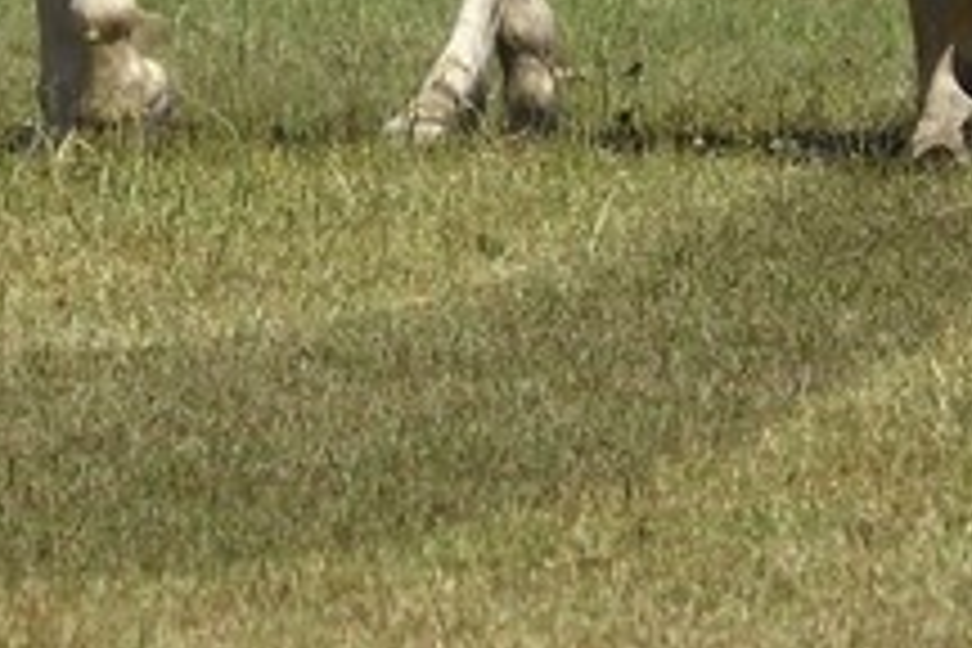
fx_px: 40038
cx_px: 0
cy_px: -1300
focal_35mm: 1483
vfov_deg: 0.9
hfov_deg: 1.4
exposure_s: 1/800
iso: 200
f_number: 9
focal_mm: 200
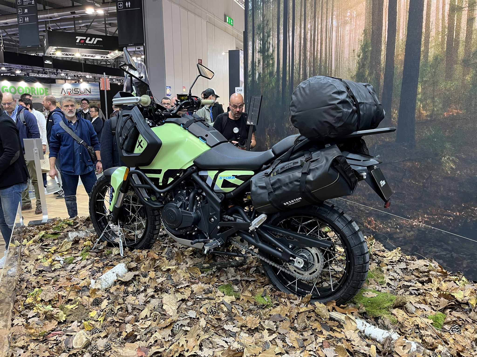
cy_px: 178
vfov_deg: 53.1
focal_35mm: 26
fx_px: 358
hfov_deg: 67.3
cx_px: 238
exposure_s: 1/50
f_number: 1.6
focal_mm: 5.1
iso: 100
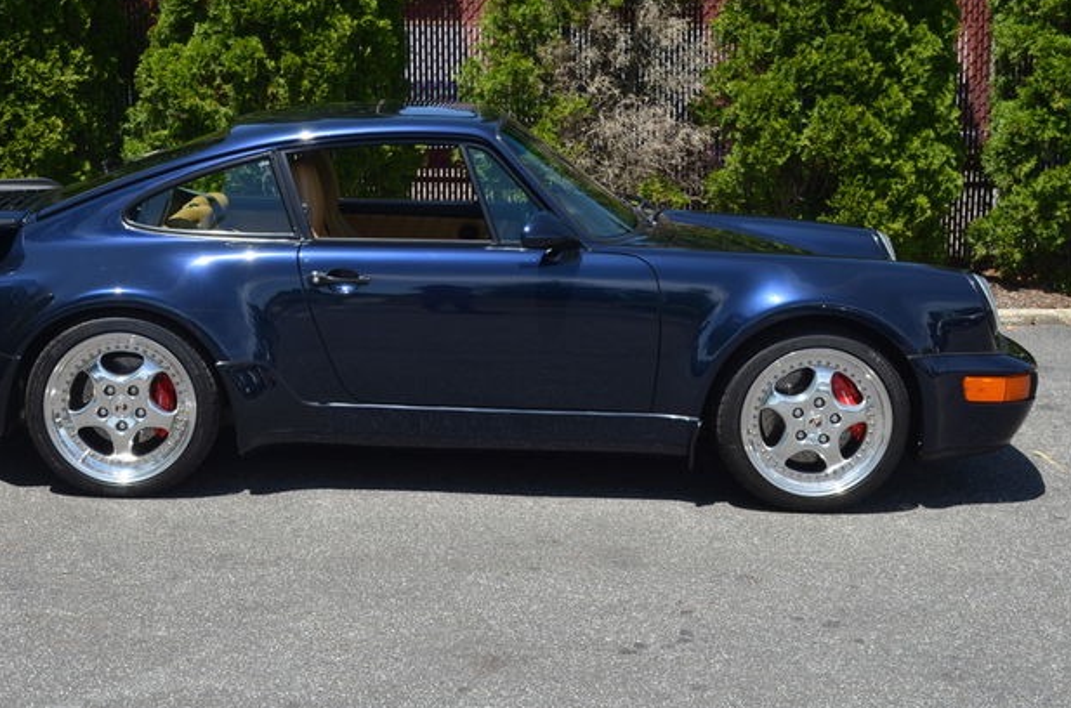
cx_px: 413
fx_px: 1662
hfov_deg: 35.6
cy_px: 276
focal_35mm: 56
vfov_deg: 24.0
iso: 200
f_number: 8
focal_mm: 30
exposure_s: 1/250
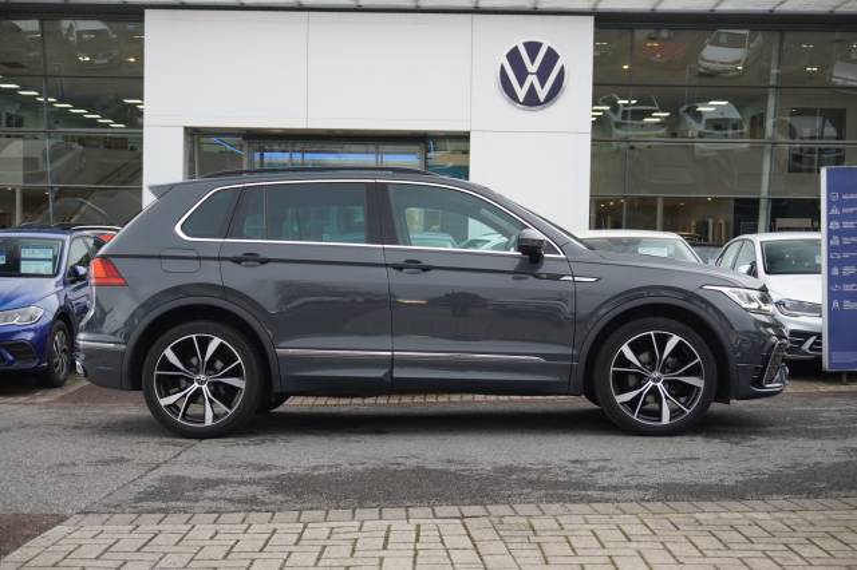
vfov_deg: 28.9
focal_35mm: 46
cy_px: 285
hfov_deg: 42.3
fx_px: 1106
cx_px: 428
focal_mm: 31
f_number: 5
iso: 400
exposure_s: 1/160
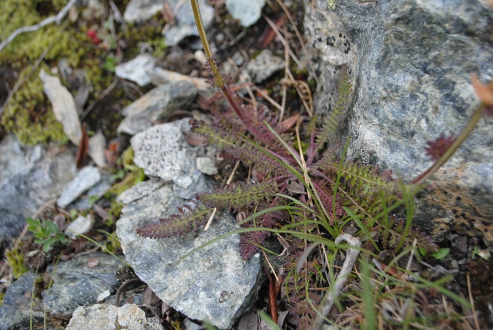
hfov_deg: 46.3
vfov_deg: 32.0
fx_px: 576
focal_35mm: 42
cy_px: 165
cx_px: 246
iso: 200
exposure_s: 1/250
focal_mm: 28
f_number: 4.5
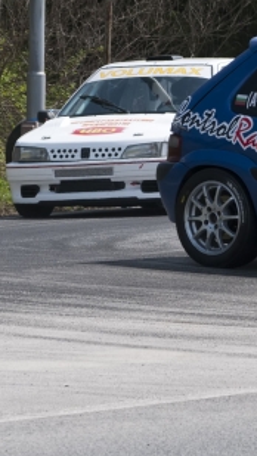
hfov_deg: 2.9
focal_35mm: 416
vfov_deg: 5.2
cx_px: 484
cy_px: 171
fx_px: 5036
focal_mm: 80
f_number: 7.1
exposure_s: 1/2000
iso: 400
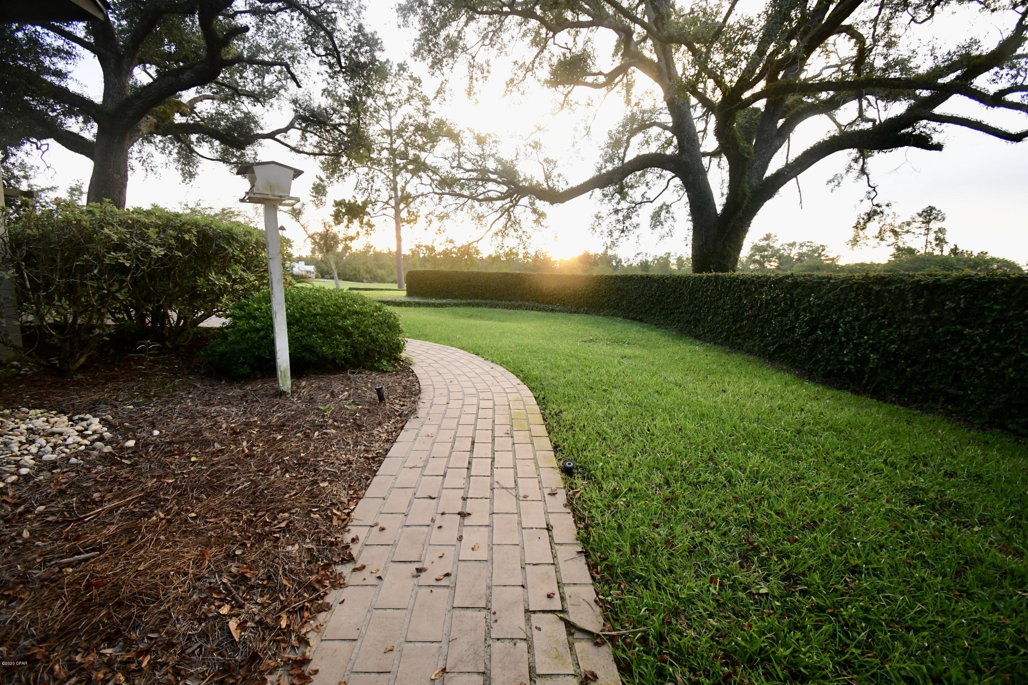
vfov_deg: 77.3
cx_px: 514
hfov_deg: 100.4
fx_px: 428
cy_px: 342
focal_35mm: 15
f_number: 4.5
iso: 2000
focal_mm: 10
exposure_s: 1/125
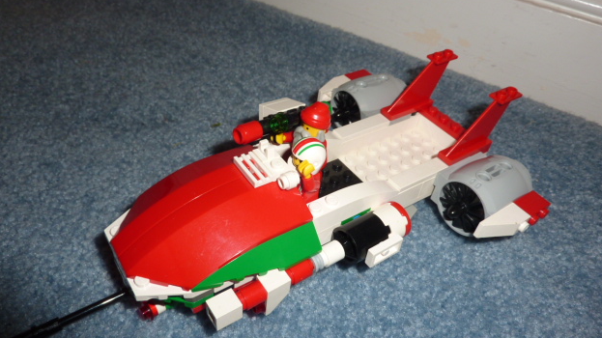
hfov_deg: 67.9
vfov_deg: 41.5
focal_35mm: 28
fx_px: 447
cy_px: 165
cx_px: 307
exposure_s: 1/30
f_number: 4
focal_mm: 4.1
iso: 100
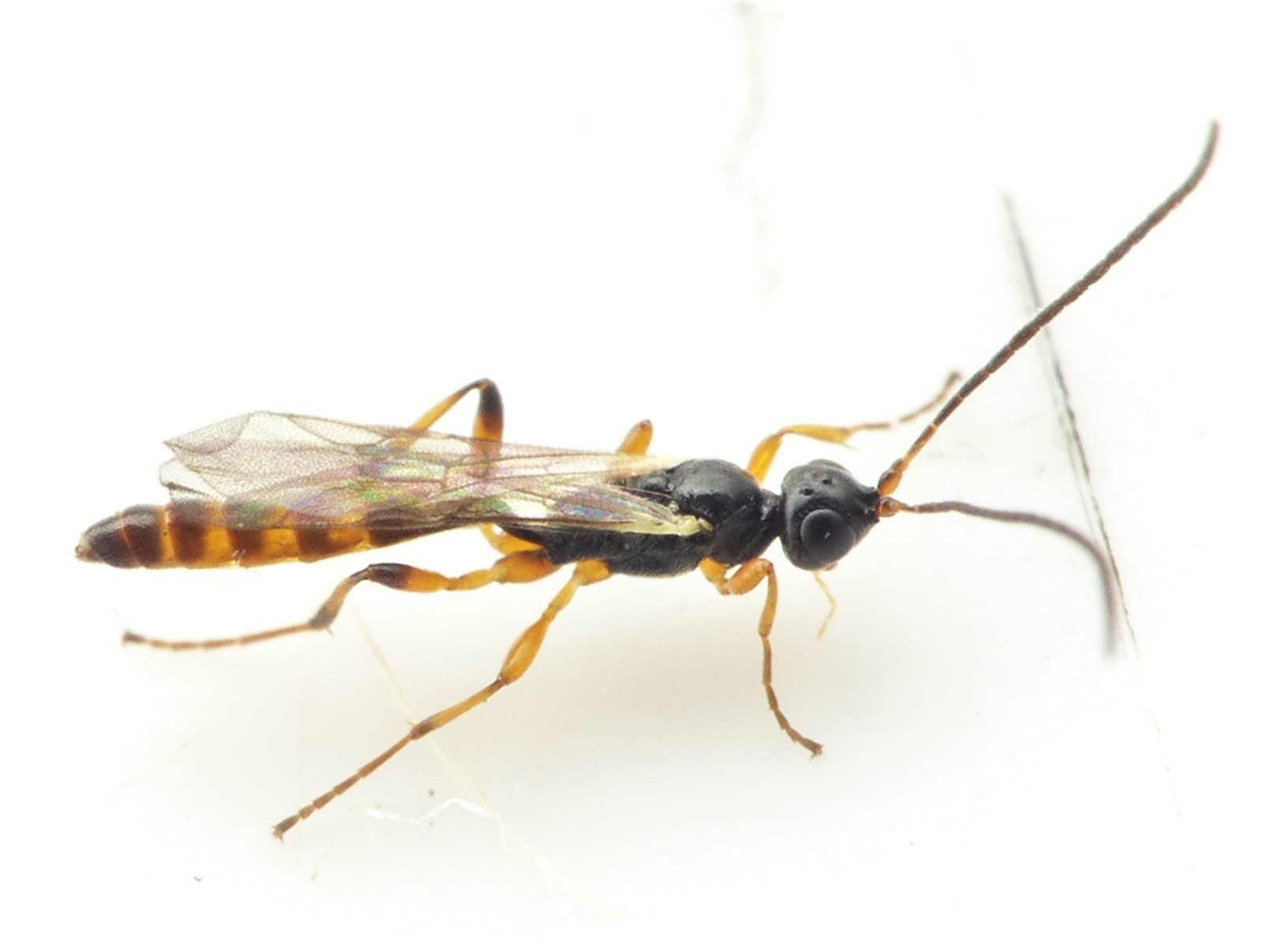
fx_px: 3539
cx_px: 632
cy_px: 474
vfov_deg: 15.2
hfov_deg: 20.2
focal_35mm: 97
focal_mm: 17.4
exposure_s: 1/1000
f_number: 8
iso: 200
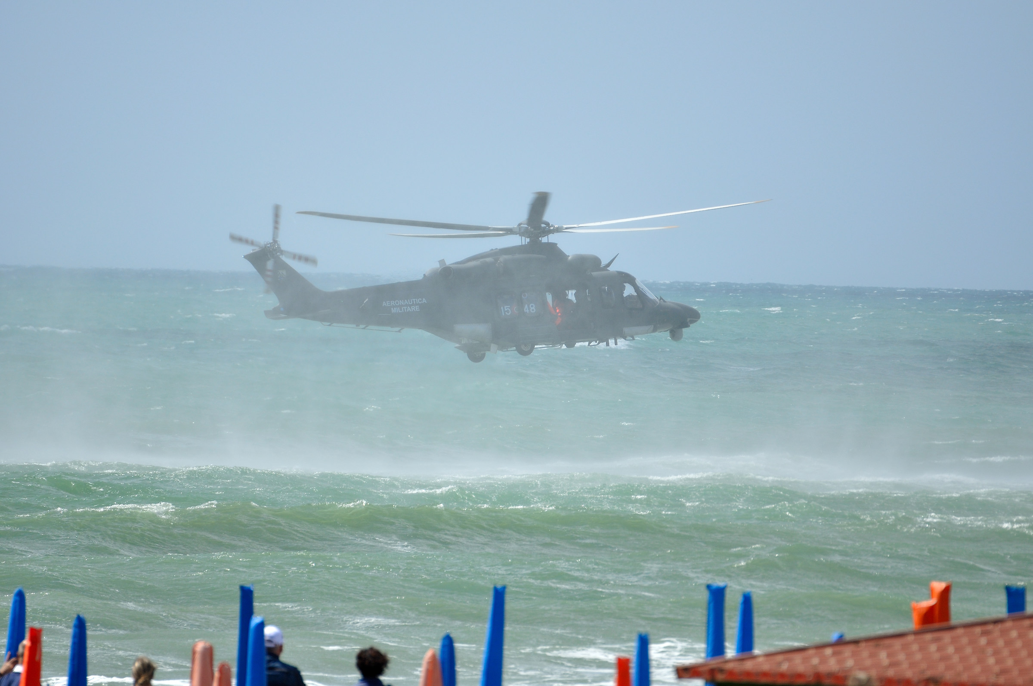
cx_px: 516
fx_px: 12897
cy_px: 343
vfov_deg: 3.0
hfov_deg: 4.6
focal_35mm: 450
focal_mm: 300
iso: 200
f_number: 6.3
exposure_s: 1/1000
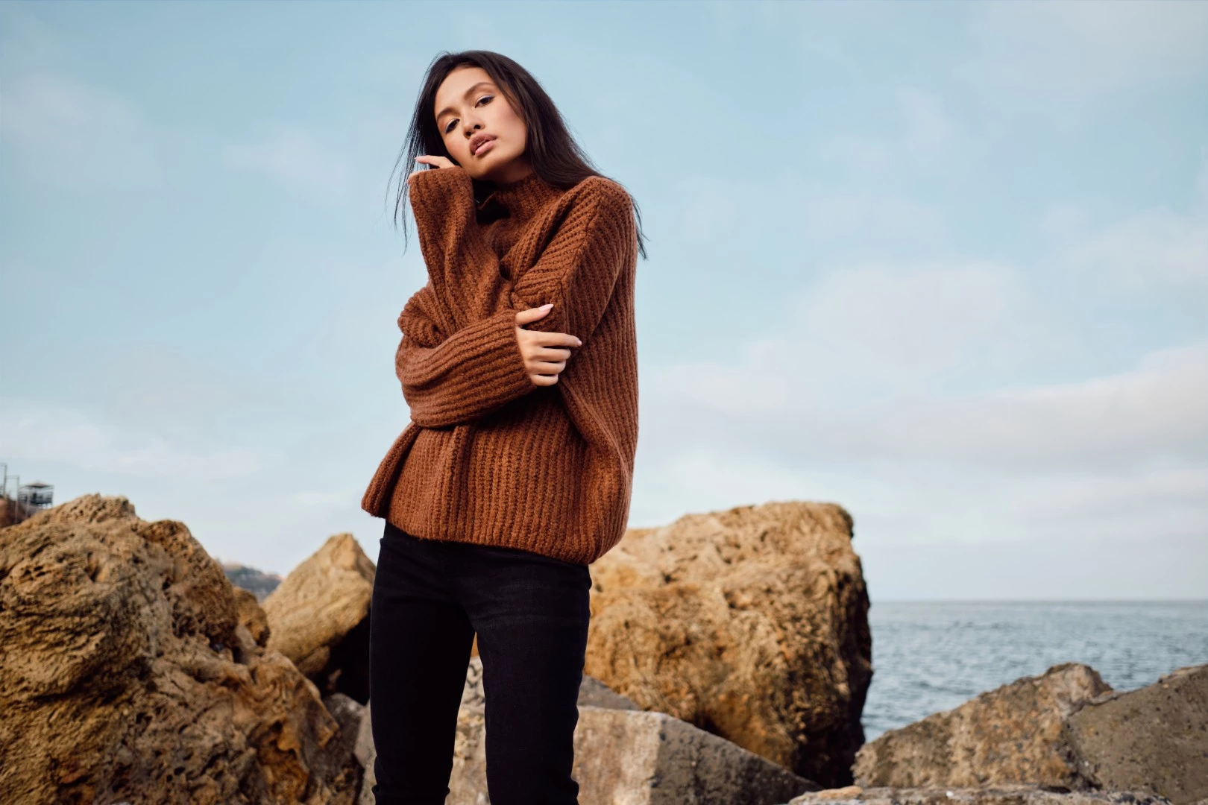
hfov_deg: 54.4
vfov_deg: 37.9
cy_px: 402
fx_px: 1174
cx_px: 604
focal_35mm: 35
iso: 160
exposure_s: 1/1250
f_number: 2
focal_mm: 23
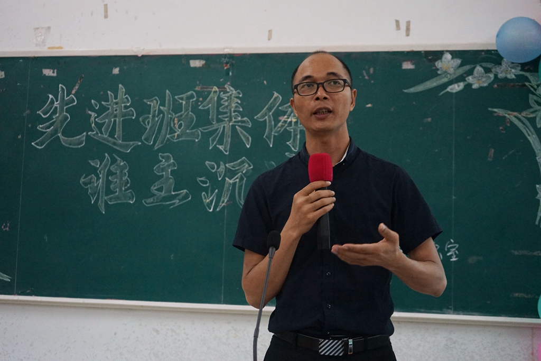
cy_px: 180
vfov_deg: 29.3
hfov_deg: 42.7
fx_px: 691
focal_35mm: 46
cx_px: 270
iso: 4000
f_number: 4.5
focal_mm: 46
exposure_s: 1/125
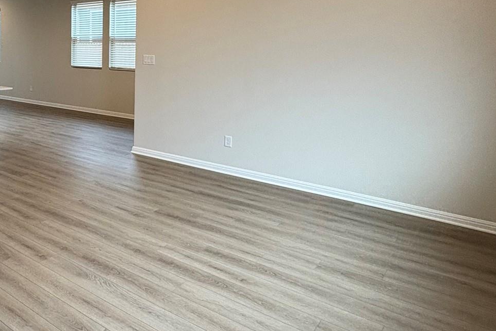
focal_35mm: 31
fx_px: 427
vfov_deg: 40.7
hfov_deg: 52.3
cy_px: 69
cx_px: 41
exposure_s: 1/120
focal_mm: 2.22
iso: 200
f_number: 2.2
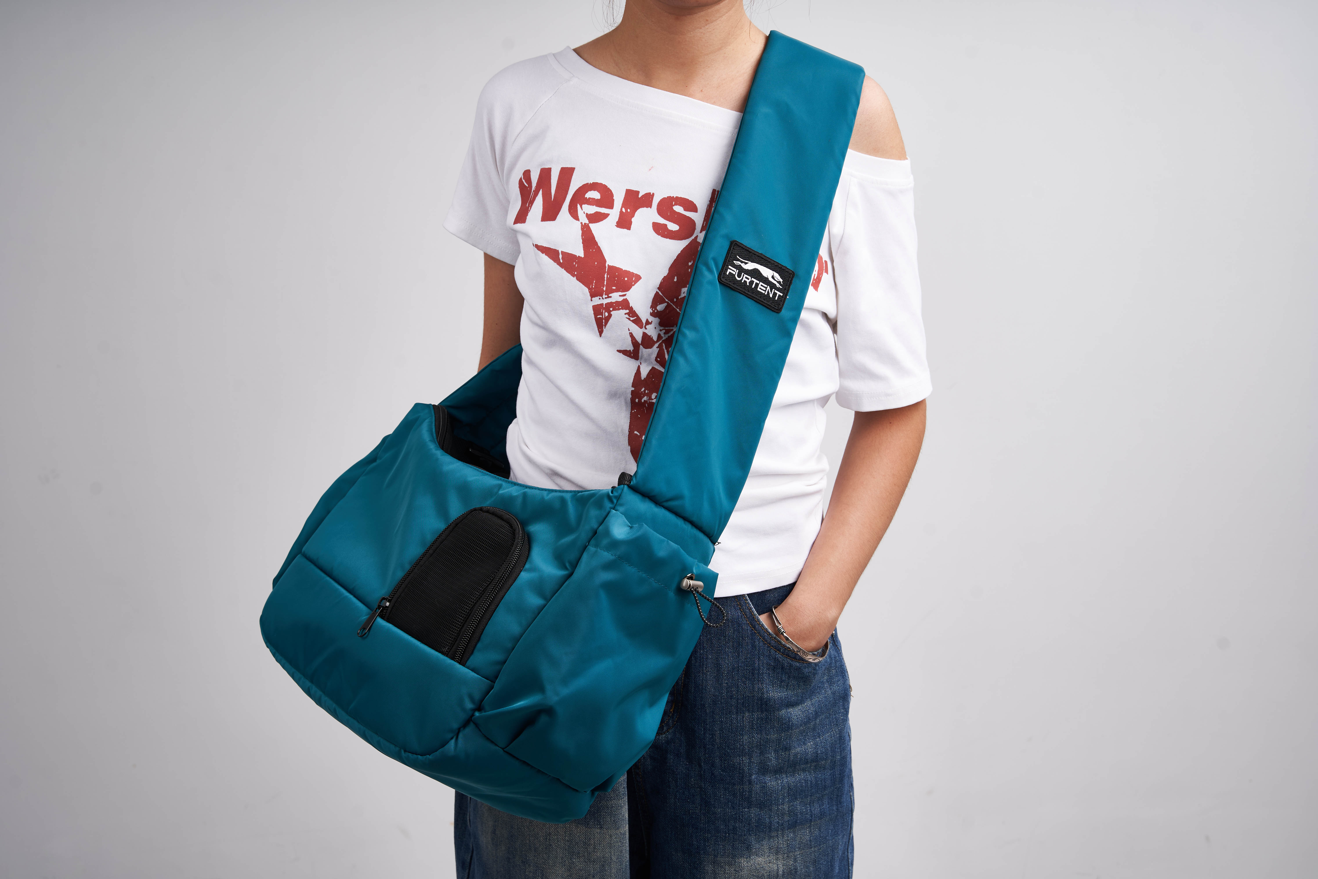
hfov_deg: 40.3
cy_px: 440
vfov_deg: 27.5
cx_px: 659
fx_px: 1794
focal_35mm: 49
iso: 100
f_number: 9
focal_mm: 49
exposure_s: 1/200
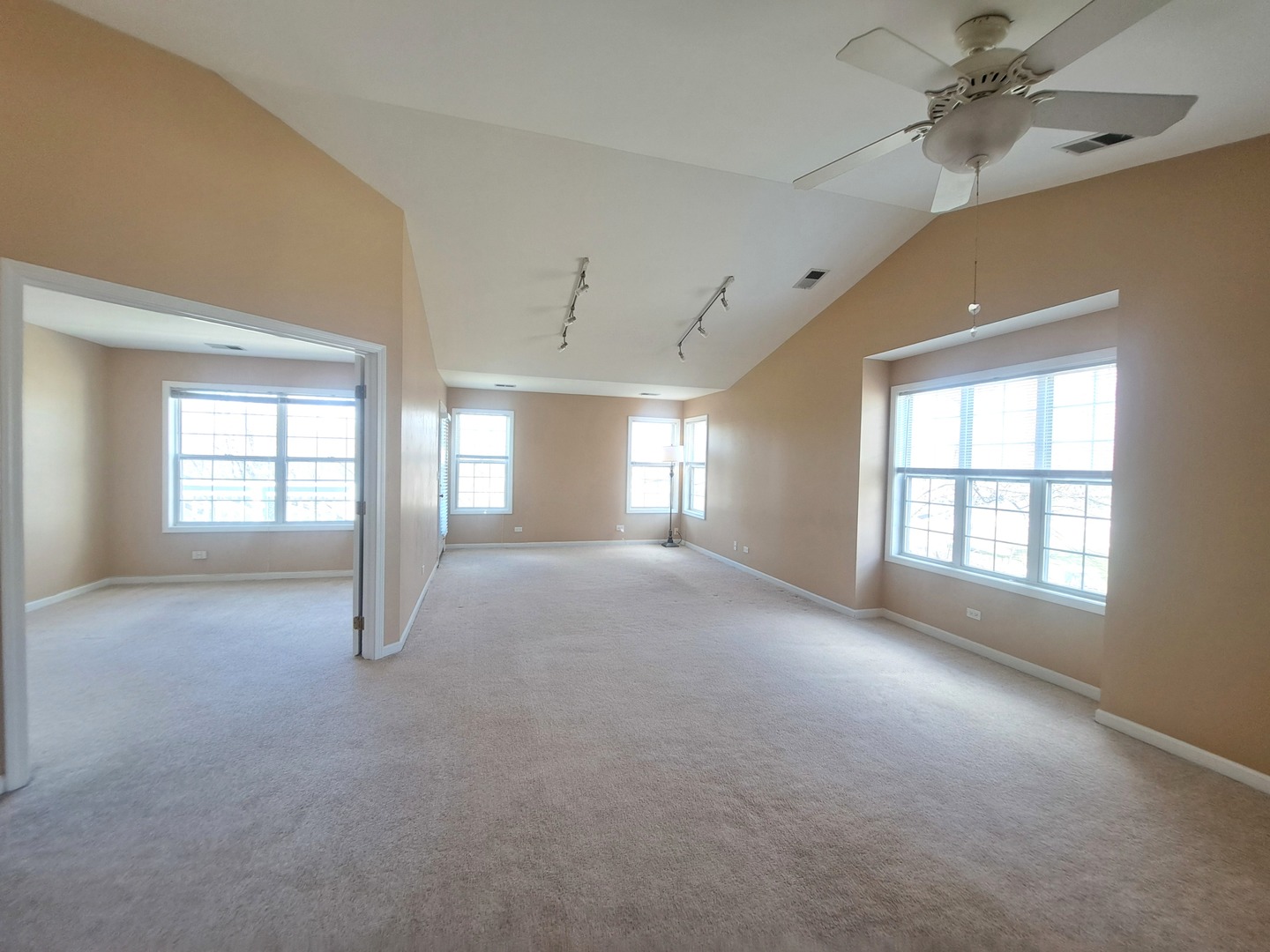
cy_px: 476
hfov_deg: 106.2
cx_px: 635
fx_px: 477
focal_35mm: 13
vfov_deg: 89.9
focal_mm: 1.74
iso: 125
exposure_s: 1/50
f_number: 2.2
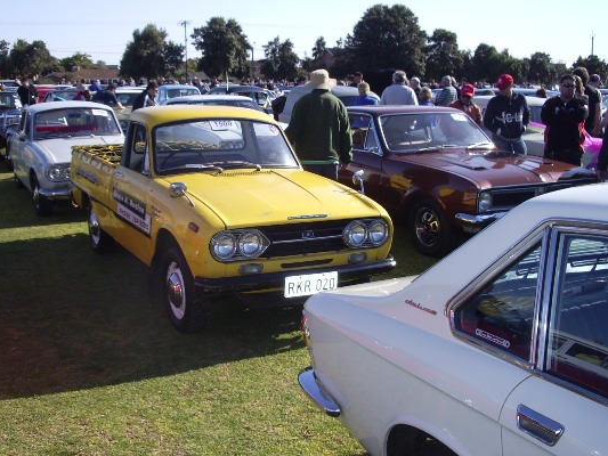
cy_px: 201
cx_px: 268
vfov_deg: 34.3
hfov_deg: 44.7
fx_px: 738
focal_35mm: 42
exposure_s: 1/500
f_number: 4.3
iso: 80
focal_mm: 5.8
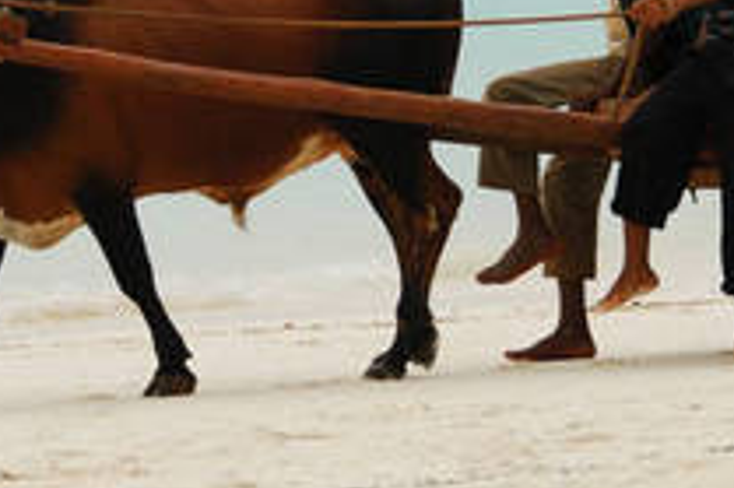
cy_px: -11
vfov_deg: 3.6
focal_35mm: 378
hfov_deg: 5.5
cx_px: 277
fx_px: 7694
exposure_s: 1/500
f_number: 5.6
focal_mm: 75
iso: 100
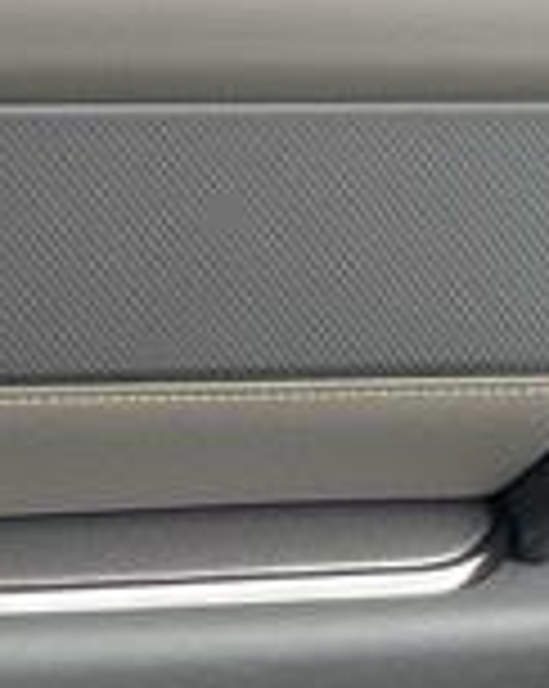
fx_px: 3460
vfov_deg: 11.3
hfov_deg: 8.5
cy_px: 661
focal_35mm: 170
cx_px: -621
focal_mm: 4.2
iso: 50
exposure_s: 1/121
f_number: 1.6
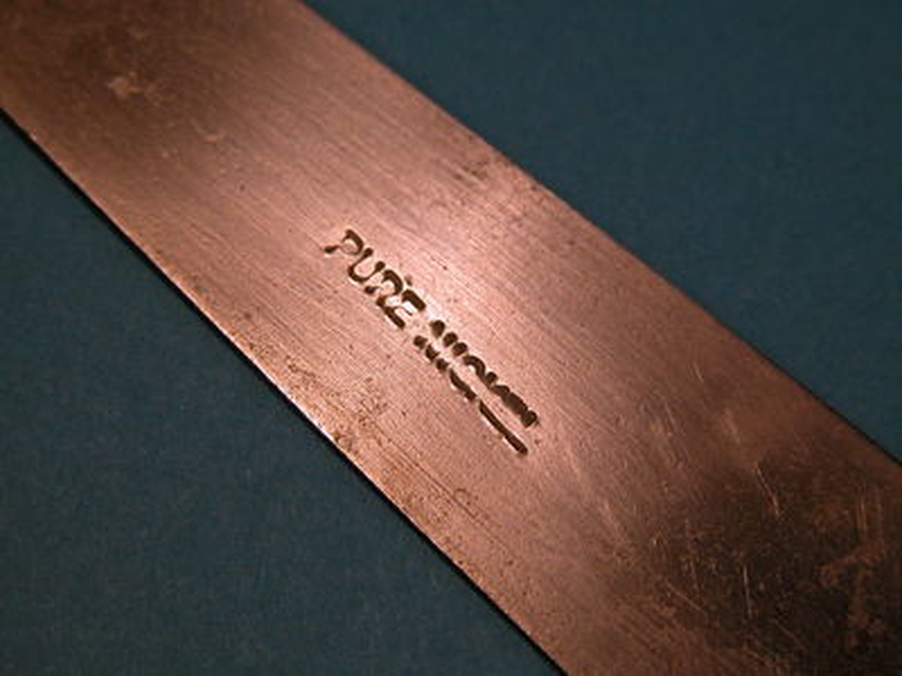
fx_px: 2788
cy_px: 338
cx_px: 451
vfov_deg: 13.8
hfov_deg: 18.4
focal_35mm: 107
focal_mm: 27.3
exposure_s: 1/393
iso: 100
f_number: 5.2
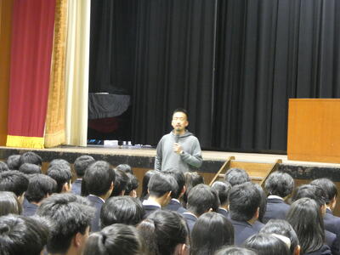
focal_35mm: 120
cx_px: 170
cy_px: 128
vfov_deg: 12.3
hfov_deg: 16.4
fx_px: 1179
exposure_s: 1/13
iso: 1600
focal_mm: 21.5
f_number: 5.1
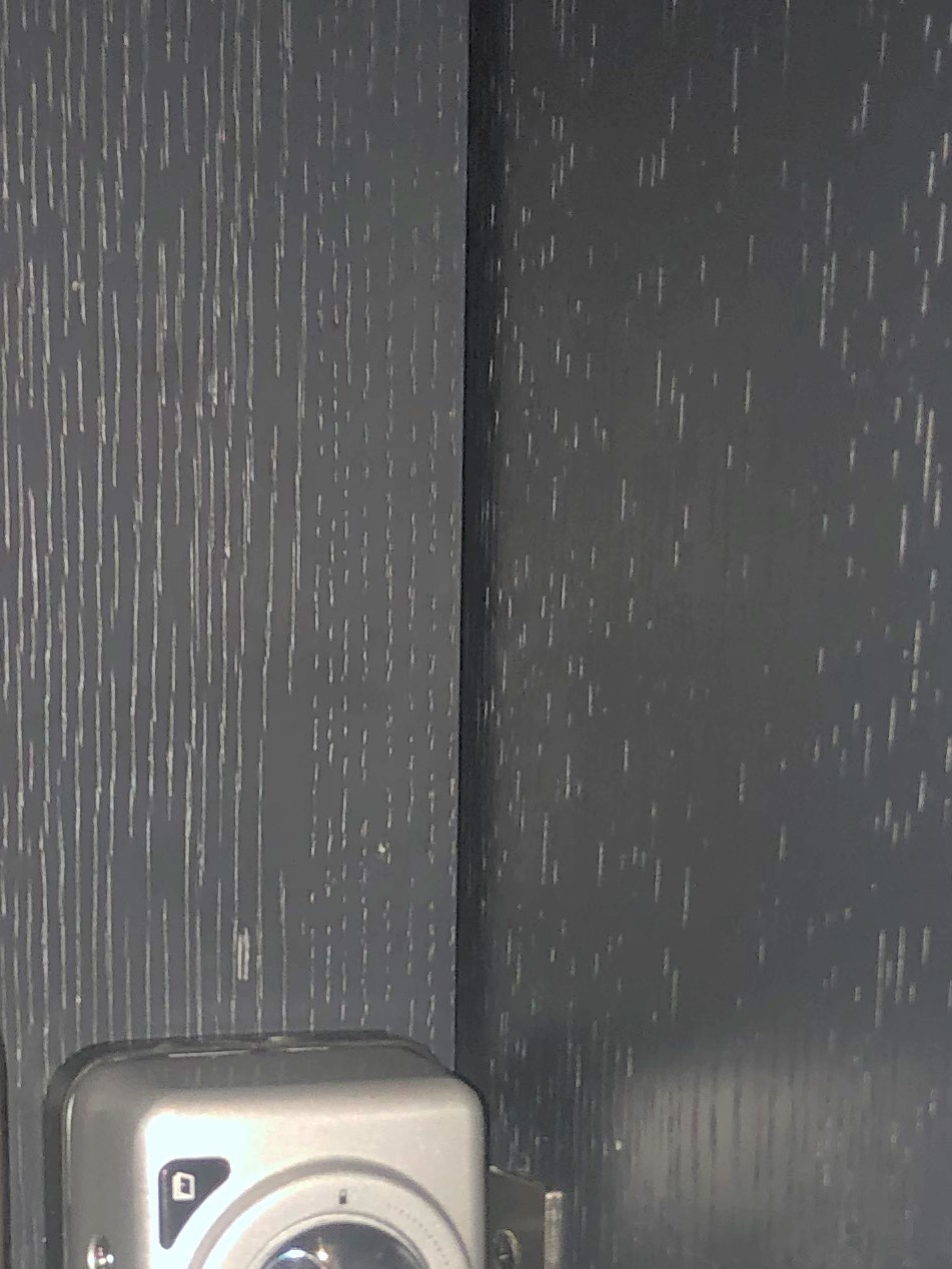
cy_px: 1393
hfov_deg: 16.6
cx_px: 370
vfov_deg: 20.9
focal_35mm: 89
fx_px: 3264
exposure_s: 1/13
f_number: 1.8
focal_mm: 3.99
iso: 40
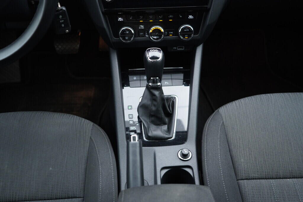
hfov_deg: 53.1
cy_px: 101
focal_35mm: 36
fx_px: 303
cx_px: 152
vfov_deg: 36.9
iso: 320
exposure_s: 1/40
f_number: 2.8
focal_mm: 24
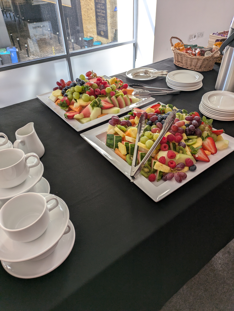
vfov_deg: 69.4
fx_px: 225
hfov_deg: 54.9
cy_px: 156
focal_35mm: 25
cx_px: 117
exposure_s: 1/231
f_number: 1.89
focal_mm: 5.43
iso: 108
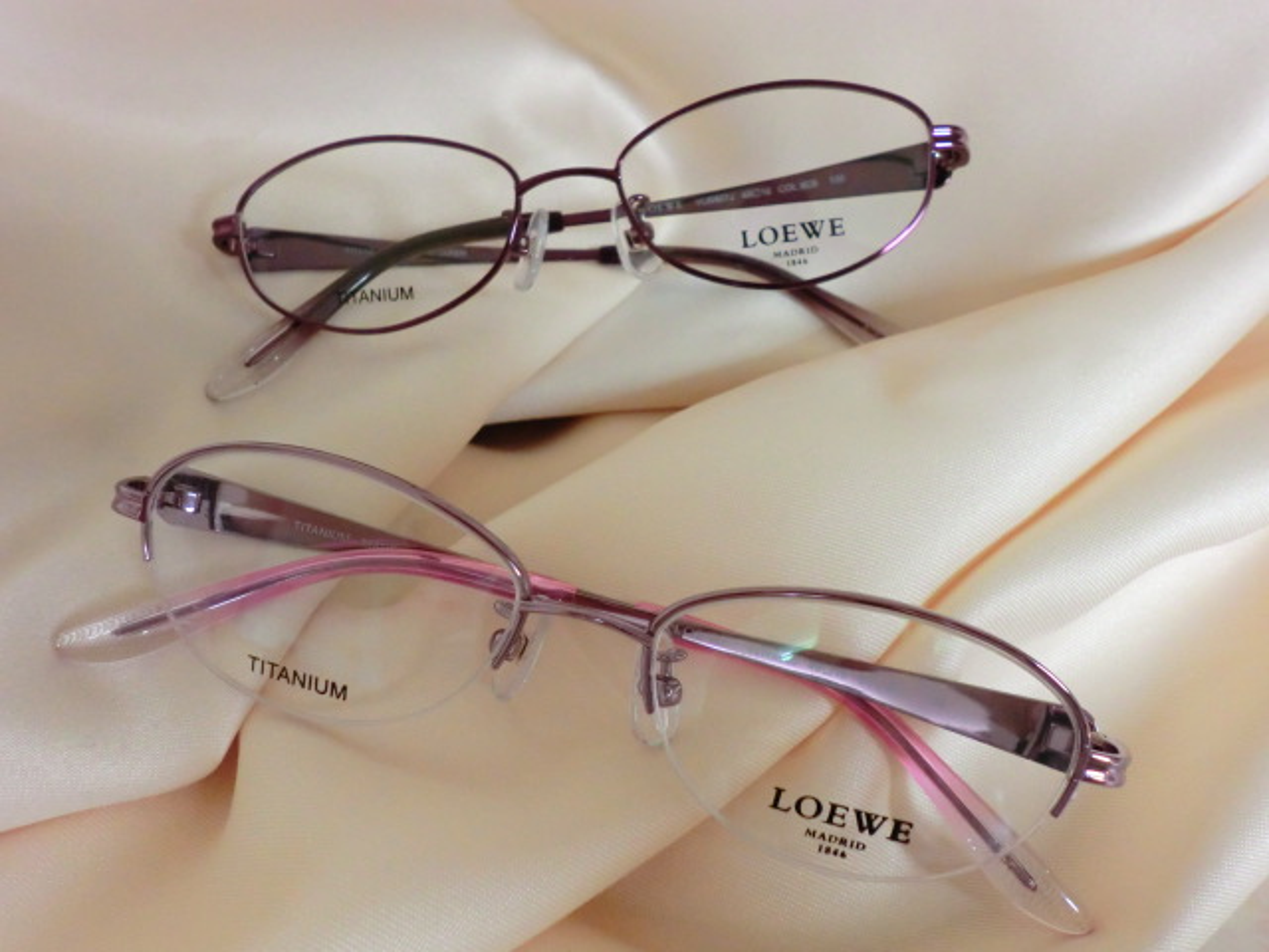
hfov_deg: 56.8
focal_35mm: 32
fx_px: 1173
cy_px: 476
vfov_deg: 44.2
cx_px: 634
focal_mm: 5.8
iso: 400
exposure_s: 1/60
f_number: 3.5
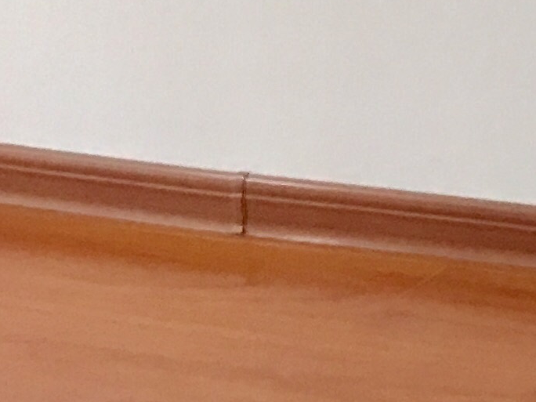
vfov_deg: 8.4
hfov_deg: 9.8
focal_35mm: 171
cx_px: 1403
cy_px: -255
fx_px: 2648
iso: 80
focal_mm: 4.15
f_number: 2.2
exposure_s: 1/10
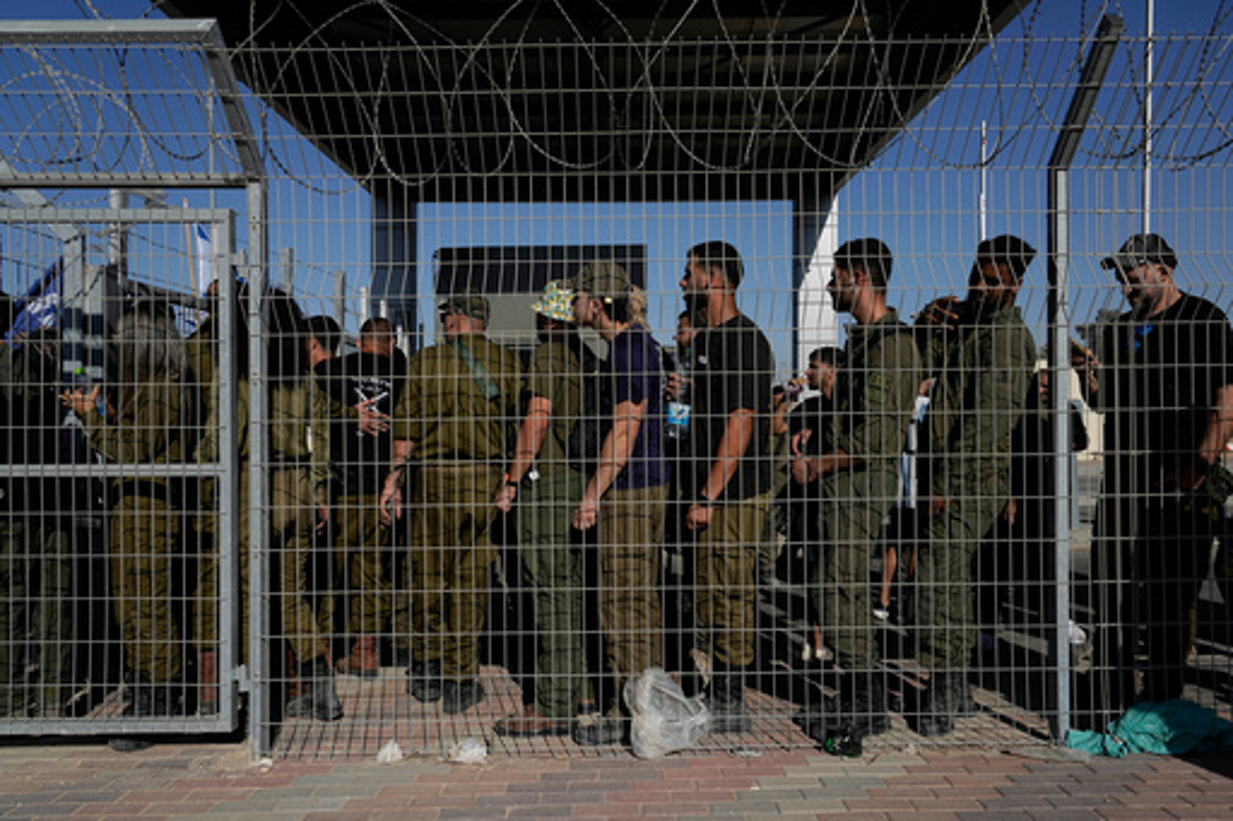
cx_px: 616
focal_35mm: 26
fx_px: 890
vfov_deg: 49.5
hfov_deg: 69.4
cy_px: 410
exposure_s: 1/1000
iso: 100
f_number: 6.3
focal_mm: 26
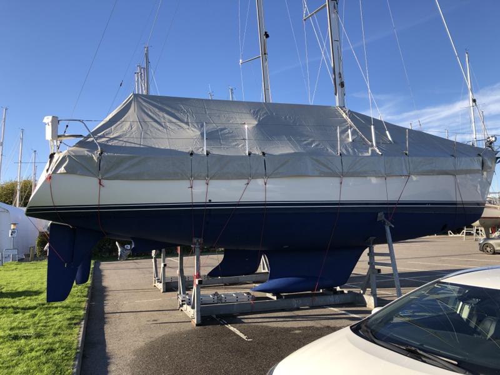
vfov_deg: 49.7
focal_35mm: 28
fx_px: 404
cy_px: 188
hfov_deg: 63.4
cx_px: 250
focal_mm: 3.99
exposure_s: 1/906
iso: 20
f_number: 1.8
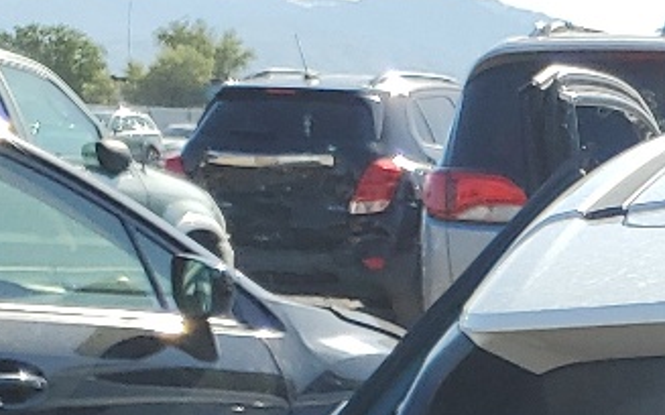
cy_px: 1040
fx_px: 2445
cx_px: 1127
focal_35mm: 135
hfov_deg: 14.0
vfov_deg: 8.7
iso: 50
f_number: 1.5
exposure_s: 1/2500
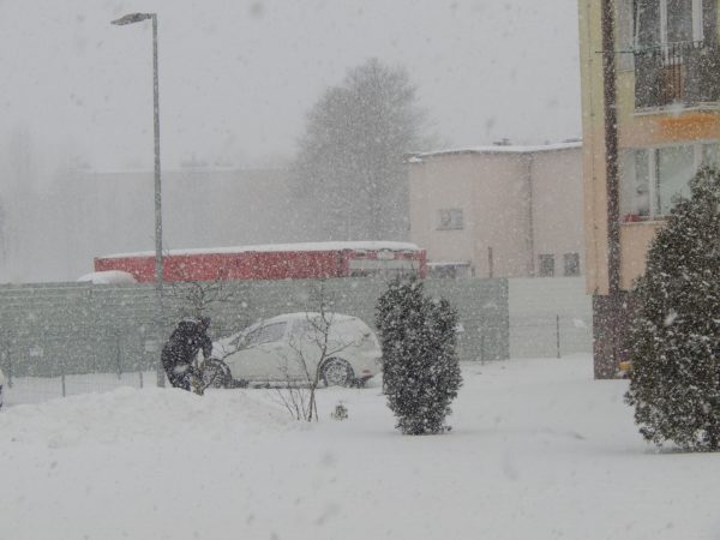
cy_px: 270
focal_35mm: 105
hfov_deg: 18.7
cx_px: 360
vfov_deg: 14.1
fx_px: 2184
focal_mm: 18.7
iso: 125
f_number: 4.5
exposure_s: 1/400
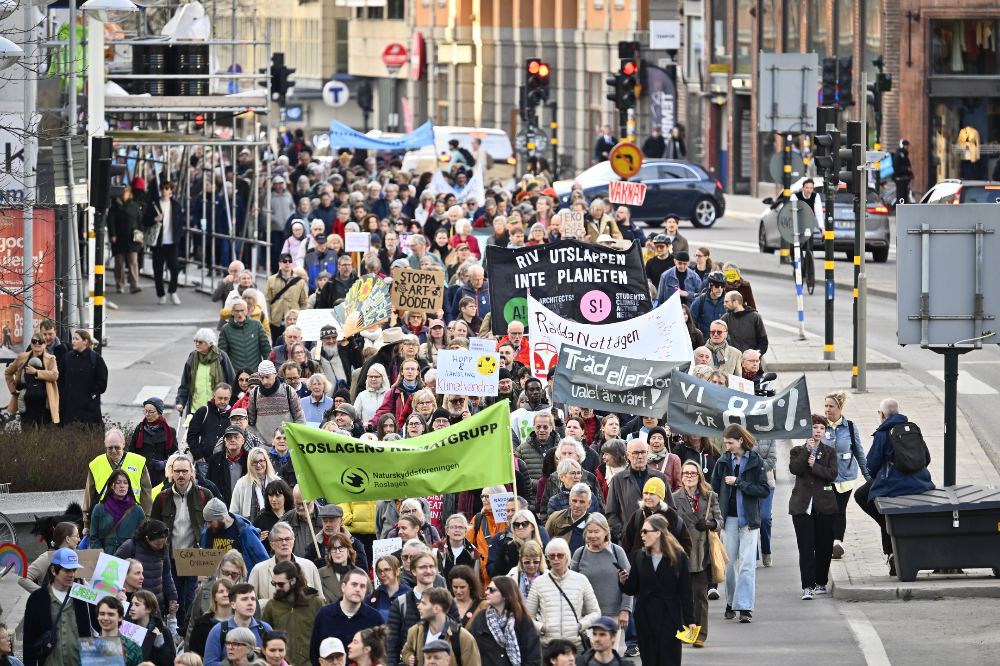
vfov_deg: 3.4
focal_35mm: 400
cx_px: 500
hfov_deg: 5.2
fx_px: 11110
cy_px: 333
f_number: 5.6
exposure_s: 1/250
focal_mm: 400
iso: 900
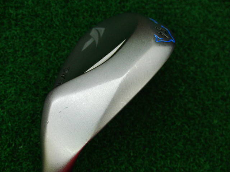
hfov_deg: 50.1
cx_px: 115
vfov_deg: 38.7
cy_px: 86
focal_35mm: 37
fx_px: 246
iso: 250
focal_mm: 6.42
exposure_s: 1/80
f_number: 3.6
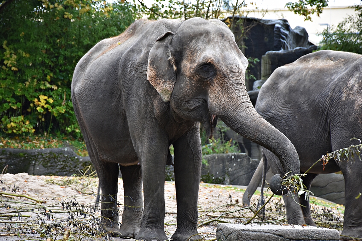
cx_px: 181
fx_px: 1584
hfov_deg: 13.0
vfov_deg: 8.7
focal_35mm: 158
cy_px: 120
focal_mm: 105
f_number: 5.6
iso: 900
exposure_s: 1/125
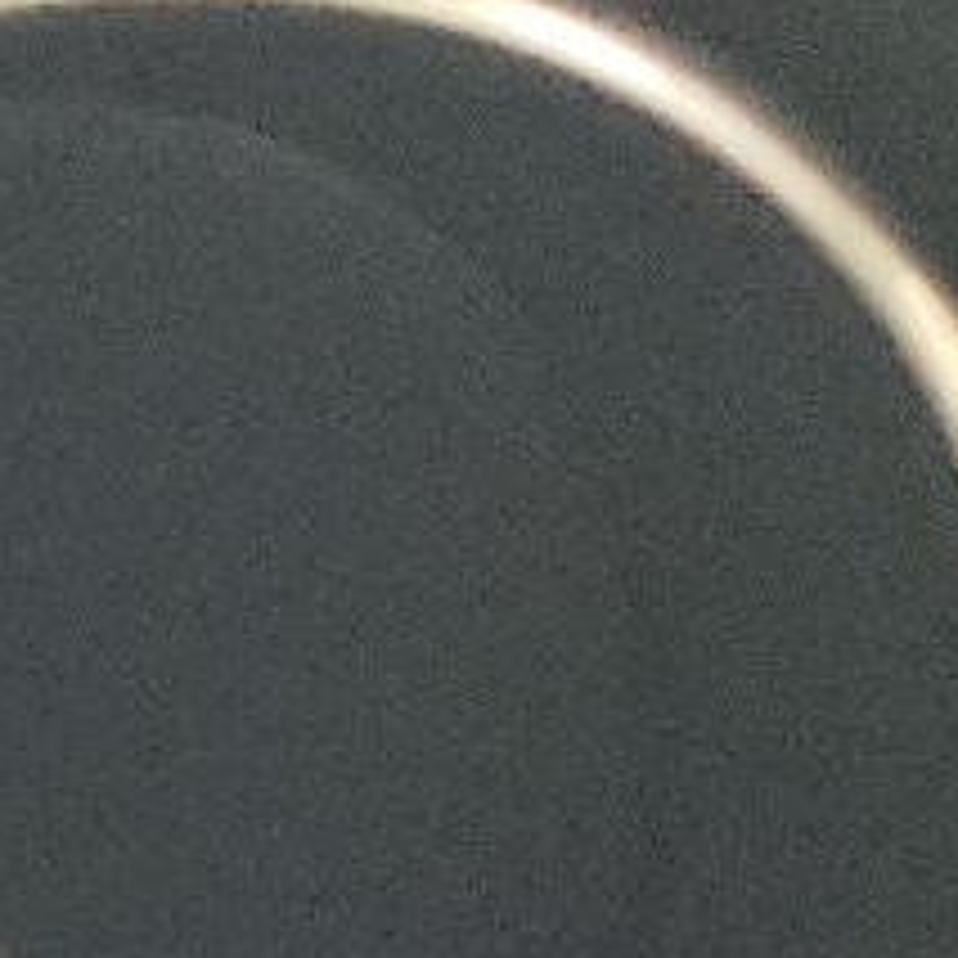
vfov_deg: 9.8
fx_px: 5417
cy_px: 1471
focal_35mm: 173
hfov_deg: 7.7
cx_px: -2600
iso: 459
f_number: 1.5
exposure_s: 1/30
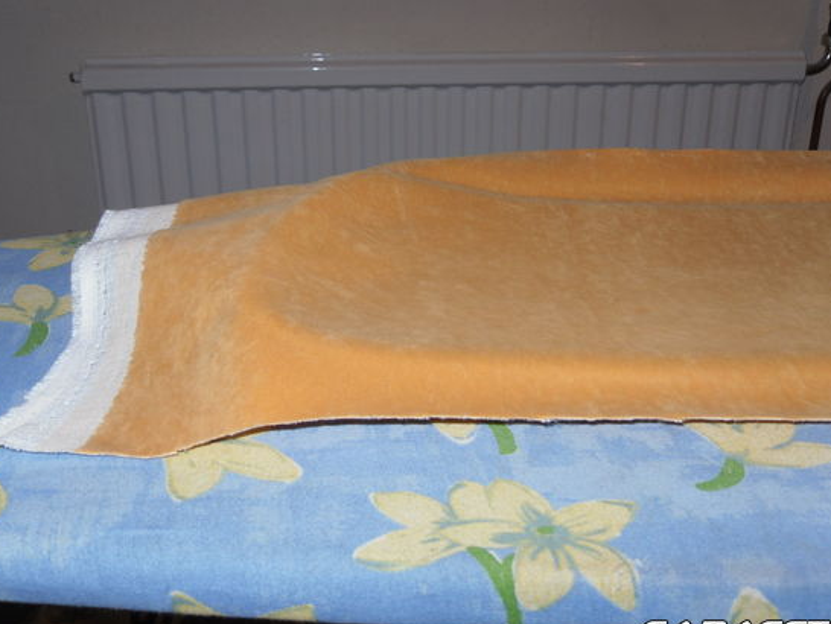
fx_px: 985
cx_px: 416
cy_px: 279
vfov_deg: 35.1
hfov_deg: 45.8
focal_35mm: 41
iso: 80
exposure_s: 1/45
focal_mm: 6.3
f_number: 3.5
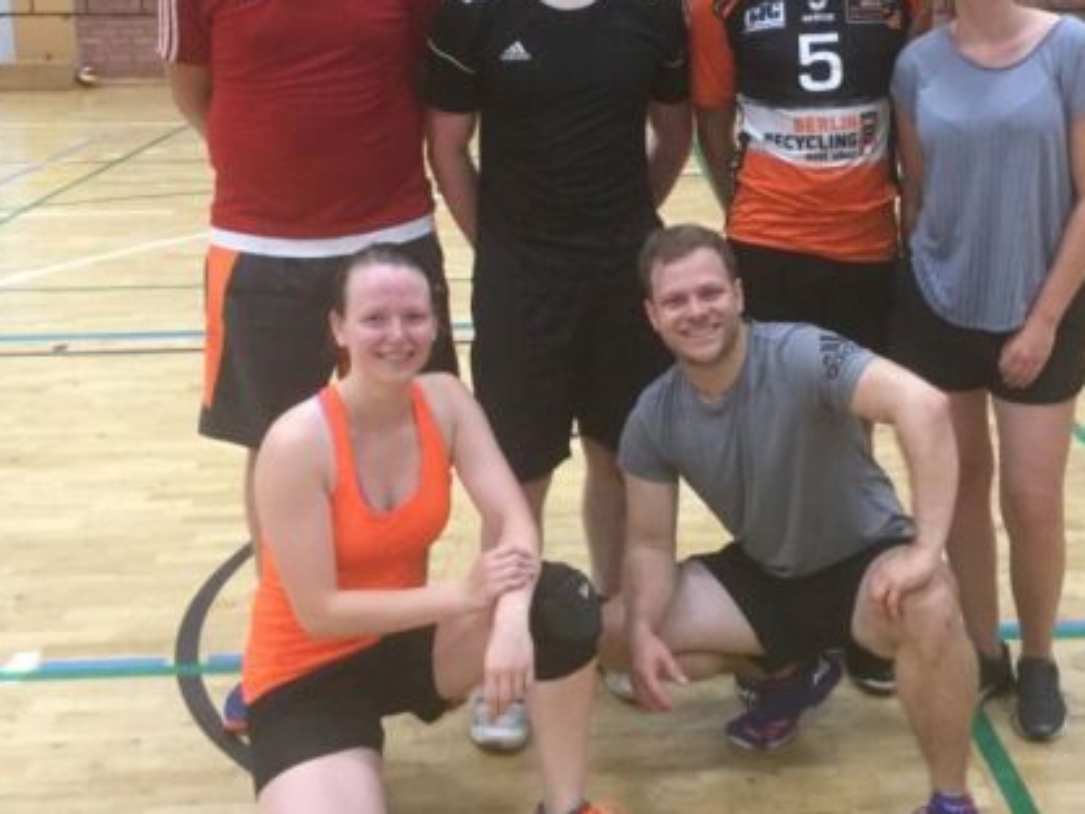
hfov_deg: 36.5
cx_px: 708
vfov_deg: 27.9
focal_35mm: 52
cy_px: 295
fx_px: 1630
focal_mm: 3.3
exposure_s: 1/33
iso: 160
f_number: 2.4
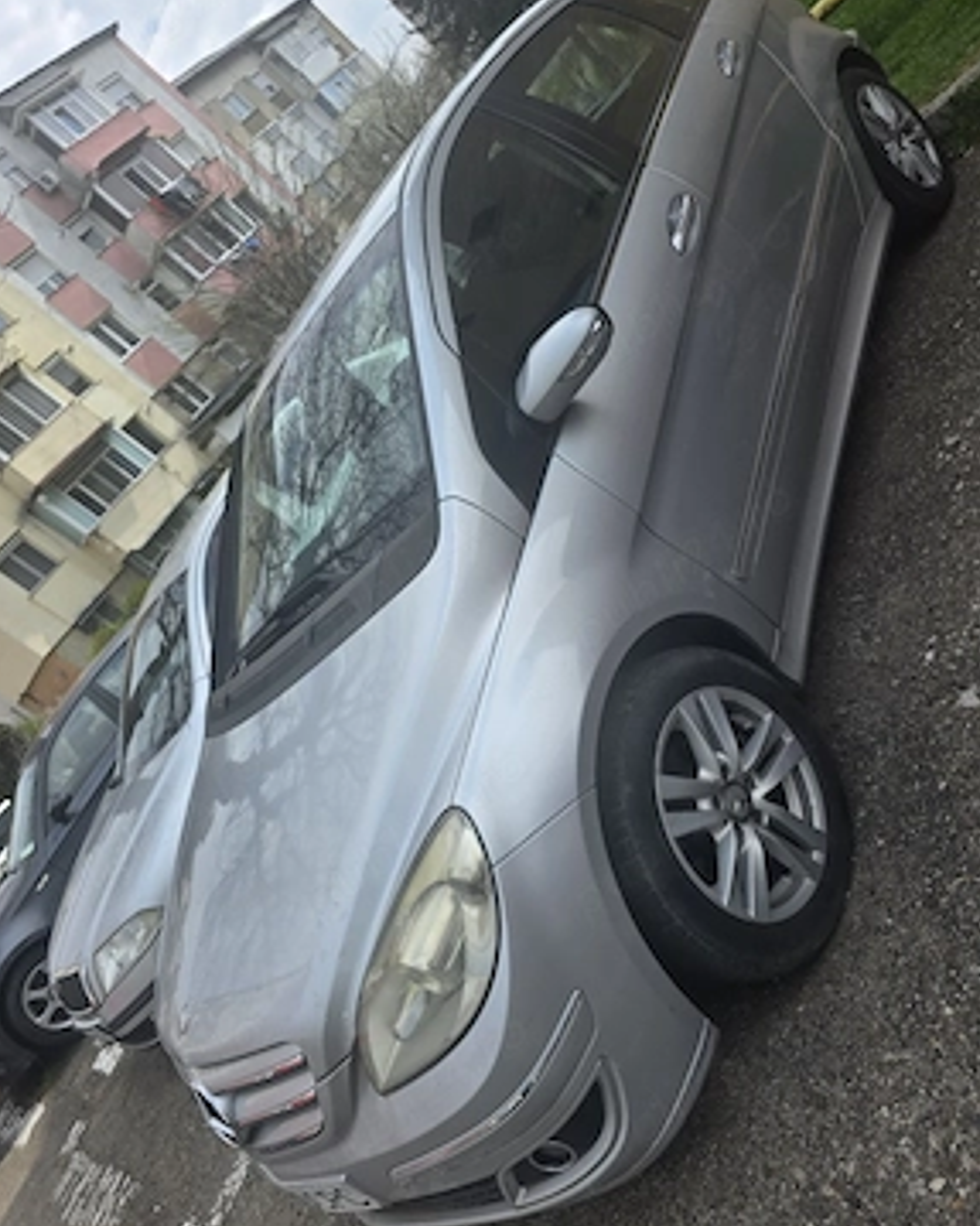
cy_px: 608
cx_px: 485
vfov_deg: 68.1
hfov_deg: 56.8
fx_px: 907
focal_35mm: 25
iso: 12
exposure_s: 1/714
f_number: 1.7
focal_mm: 6.3
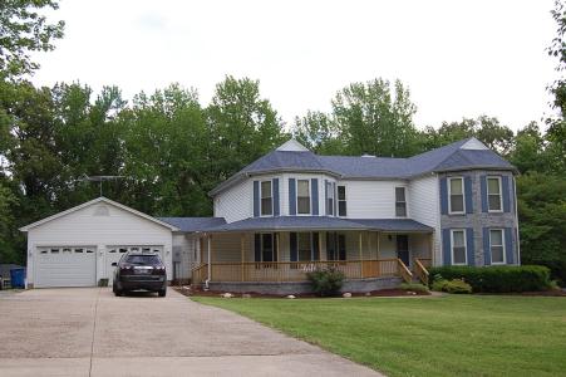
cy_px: 188
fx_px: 613
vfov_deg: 34.2
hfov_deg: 49.6
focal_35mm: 39
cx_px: 283
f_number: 7.1
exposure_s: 1/200
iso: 200
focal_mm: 26
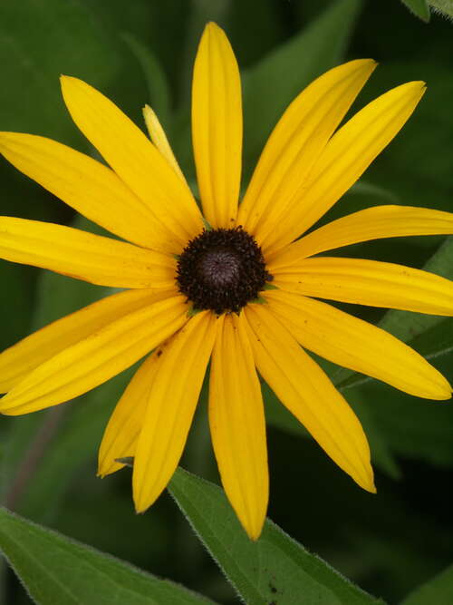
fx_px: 3473
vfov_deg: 9.9
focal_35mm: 199
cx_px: 226
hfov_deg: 7.5
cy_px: 302
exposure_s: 1/500
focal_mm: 50.48
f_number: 3.5
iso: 100
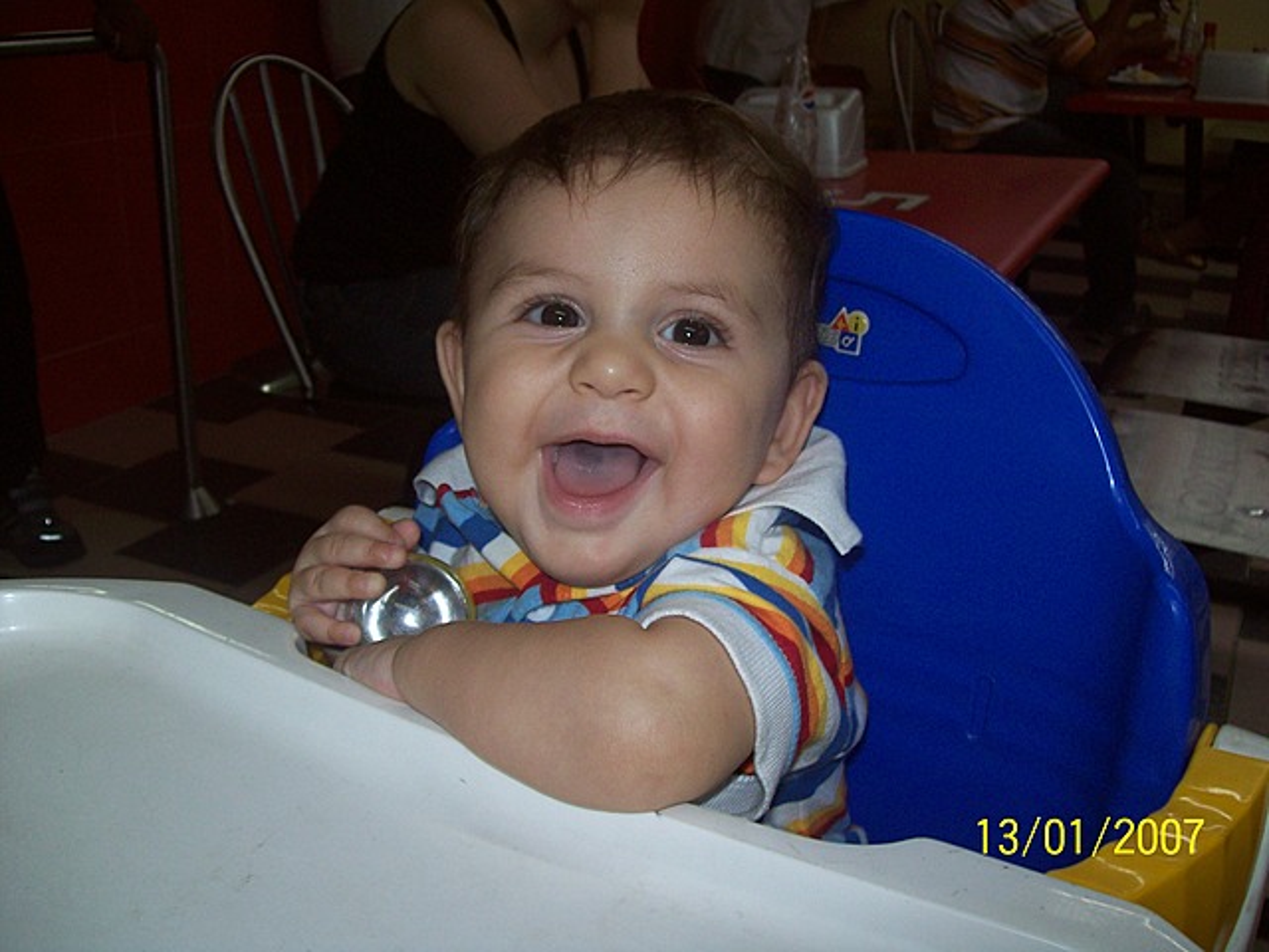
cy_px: 476
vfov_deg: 39.7
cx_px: 634
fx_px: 1320
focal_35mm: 36
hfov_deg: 51.4
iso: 80
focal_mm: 6
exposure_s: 1/64
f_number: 2.7
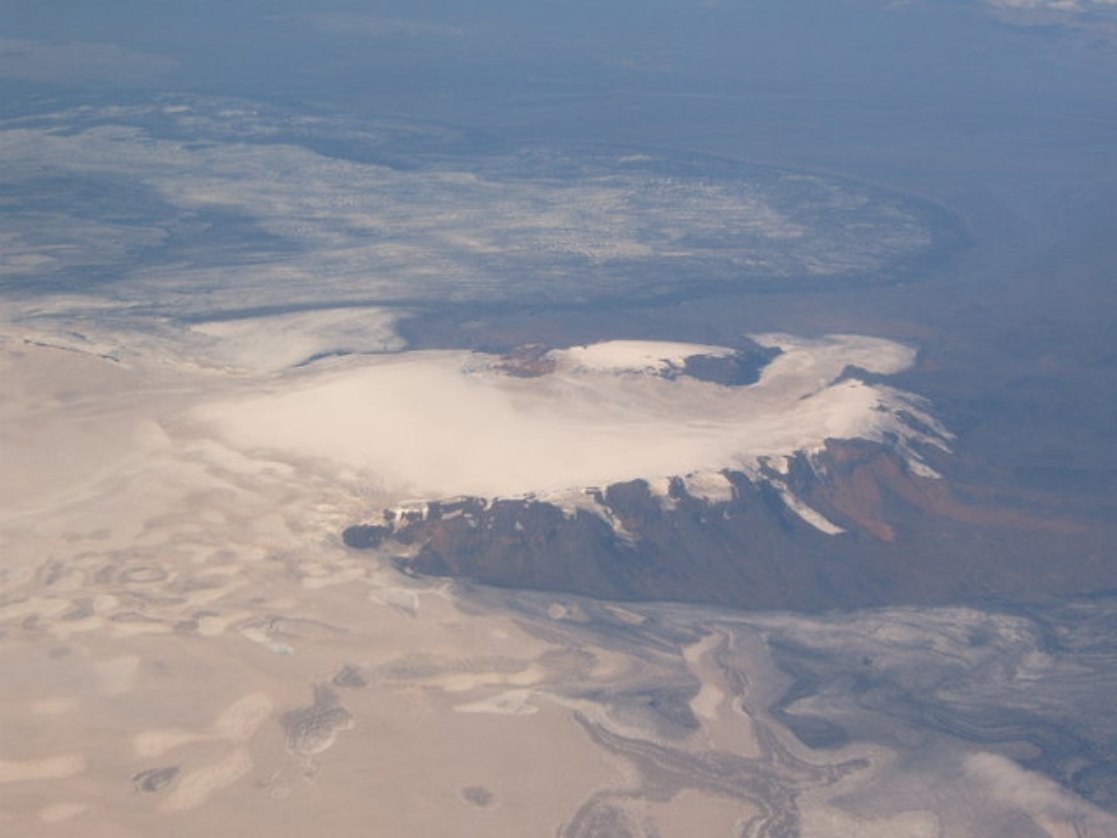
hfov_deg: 26.0
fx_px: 2420
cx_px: 558
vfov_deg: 19.6
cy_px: 419
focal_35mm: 75
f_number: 8.3
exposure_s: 1/350
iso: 63
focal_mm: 12.6
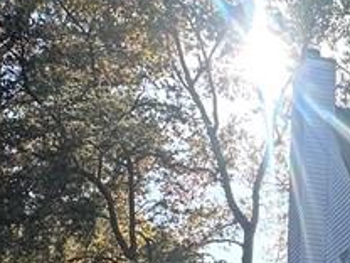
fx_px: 698
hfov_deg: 24.9
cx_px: 441
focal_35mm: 69
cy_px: 381
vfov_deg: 19.0
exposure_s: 1/376
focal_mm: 2.22
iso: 40
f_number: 2.2
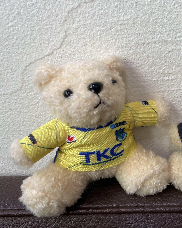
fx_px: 263
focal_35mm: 39
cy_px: 103
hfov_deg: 35.9
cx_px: 164
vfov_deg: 46.8
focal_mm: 4.2
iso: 100
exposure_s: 1/121
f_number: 1.6
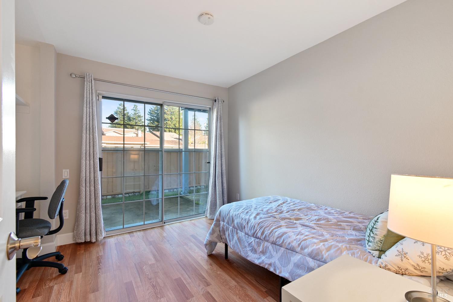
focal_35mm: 15
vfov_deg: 77.3
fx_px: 189
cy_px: 151
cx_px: 226
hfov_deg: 100.4
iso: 200
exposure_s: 1/2
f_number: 8
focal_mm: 10
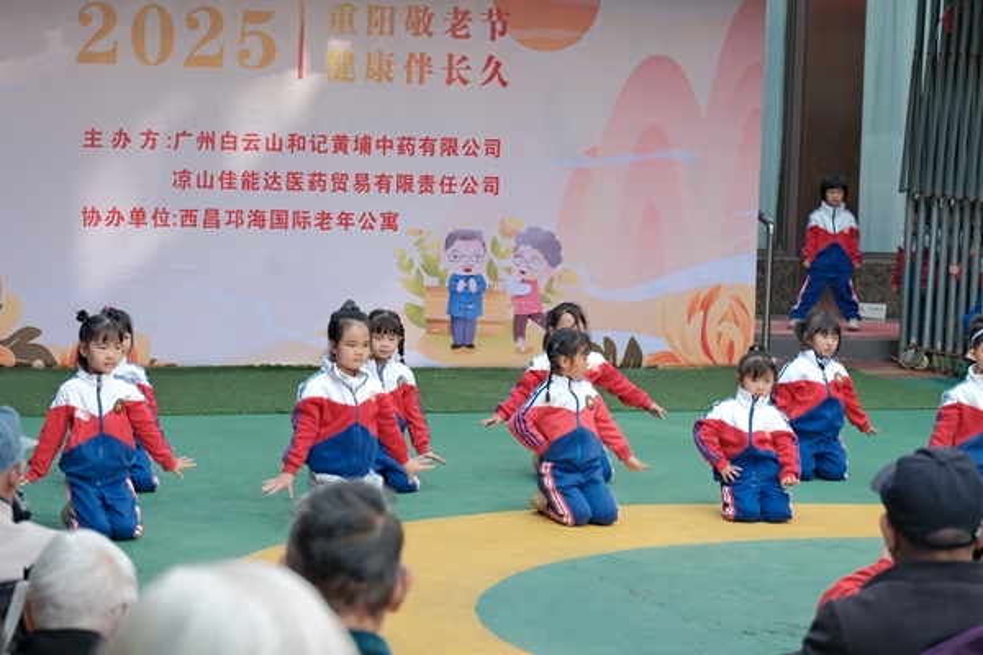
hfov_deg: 19.1
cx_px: 492
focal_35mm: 107
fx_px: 2921
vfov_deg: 12.8
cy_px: 328
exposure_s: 1/200
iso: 320
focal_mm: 71.1
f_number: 5.6
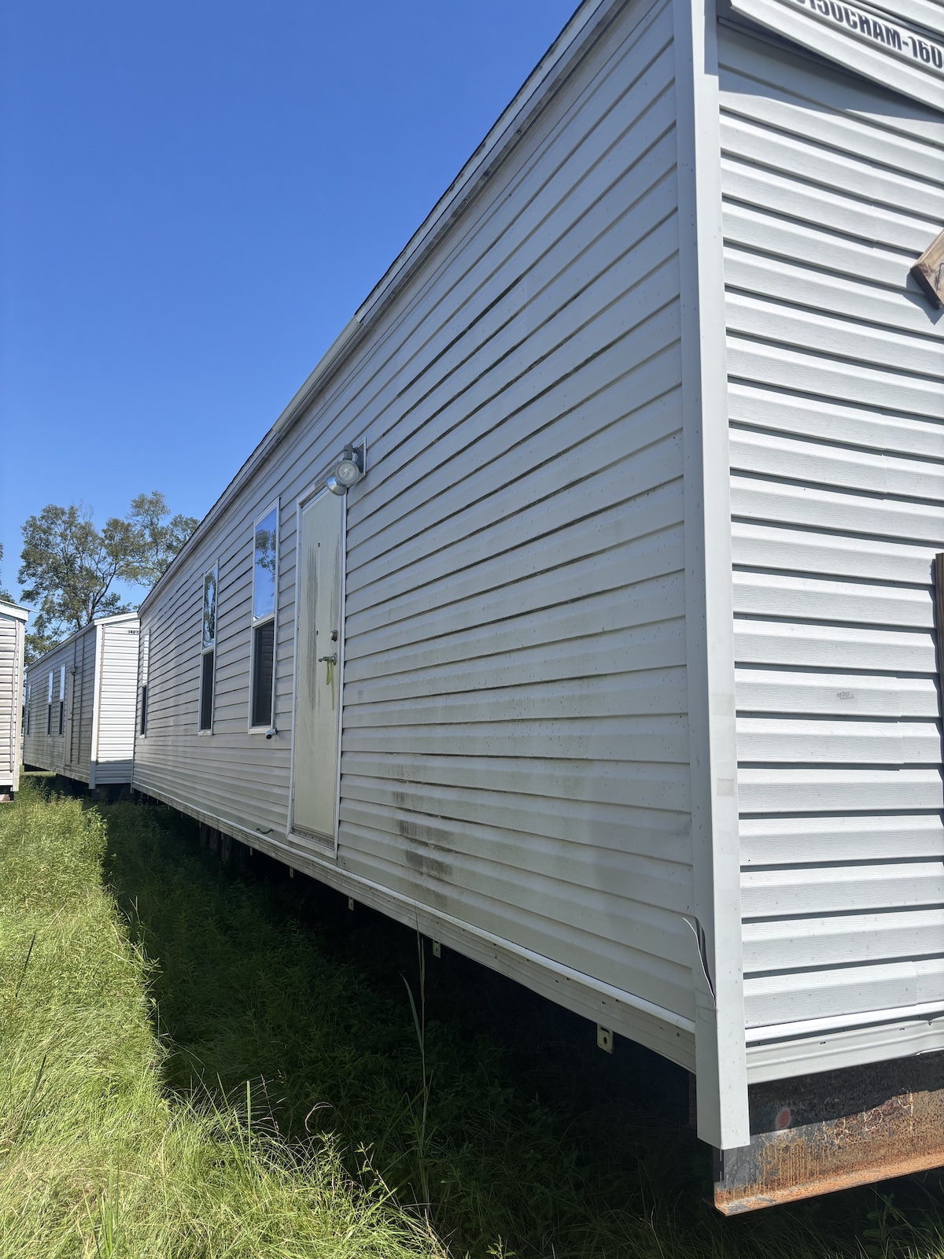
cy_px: 630
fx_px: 945
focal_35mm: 26
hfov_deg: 53.1
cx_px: 472
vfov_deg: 67.3
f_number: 1.6
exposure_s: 1/3650
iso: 50
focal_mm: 5.96
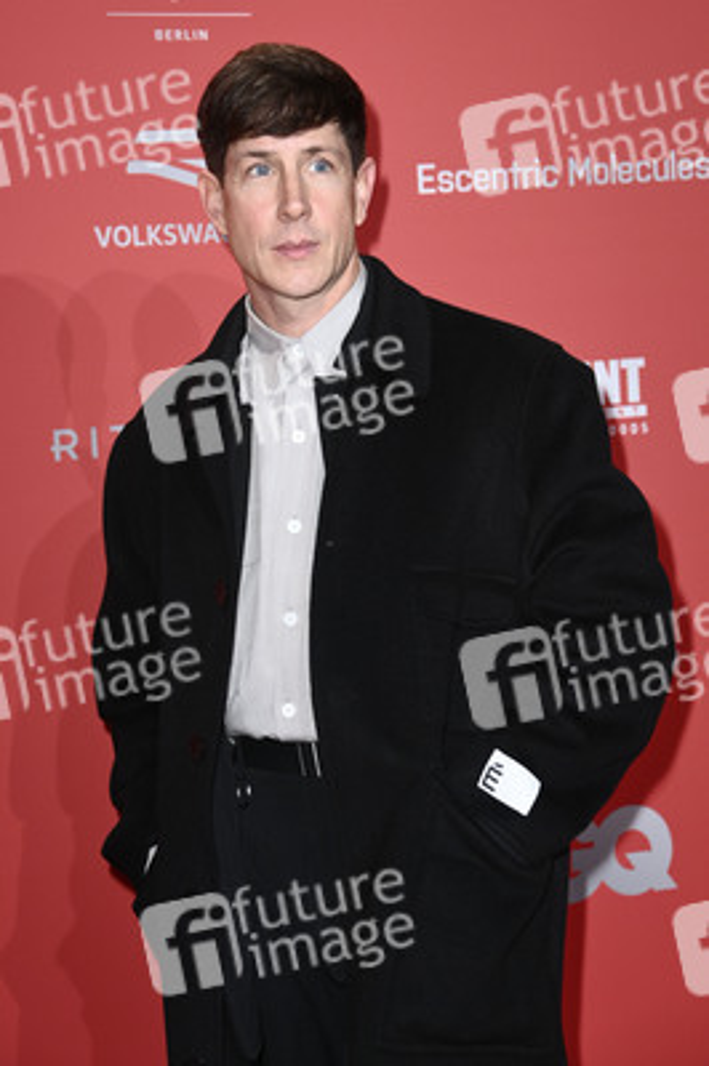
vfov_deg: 22.2
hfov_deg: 14.8
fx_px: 2722
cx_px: 354
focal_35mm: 92
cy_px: 533
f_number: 5.6
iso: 800
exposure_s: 1/250
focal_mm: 92
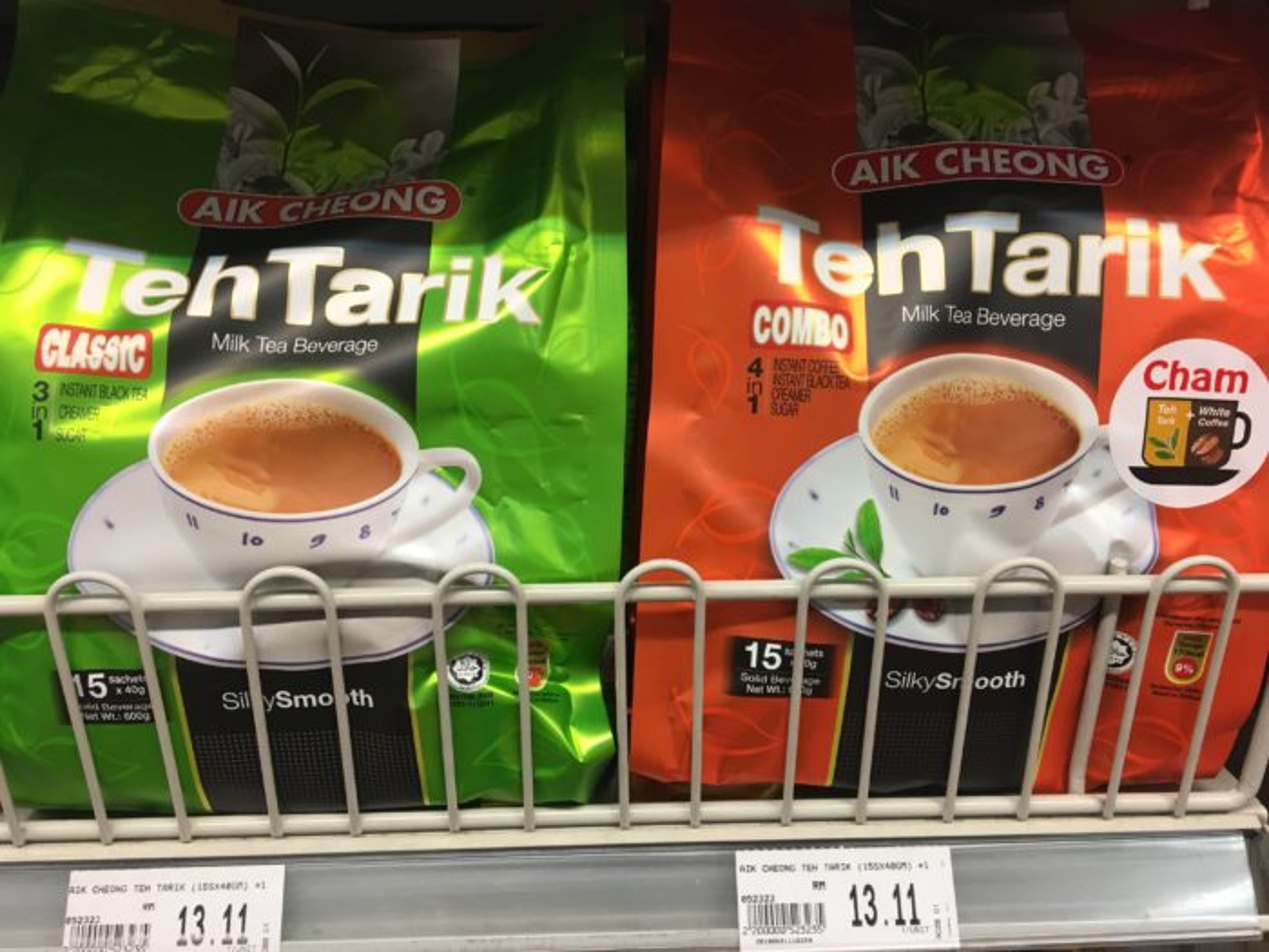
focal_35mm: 29
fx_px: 1063
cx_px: 634
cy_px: 476
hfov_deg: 61.7
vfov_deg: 48.2
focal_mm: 4.15
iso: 64
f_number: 2.2
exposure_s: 1/33
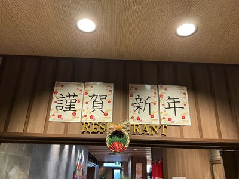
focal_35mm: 29
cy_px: 90
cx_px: 120
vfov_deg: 48.2
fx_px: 200
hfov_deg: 61.7
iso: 160
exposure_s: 1/60
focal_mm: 3
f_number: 1.8
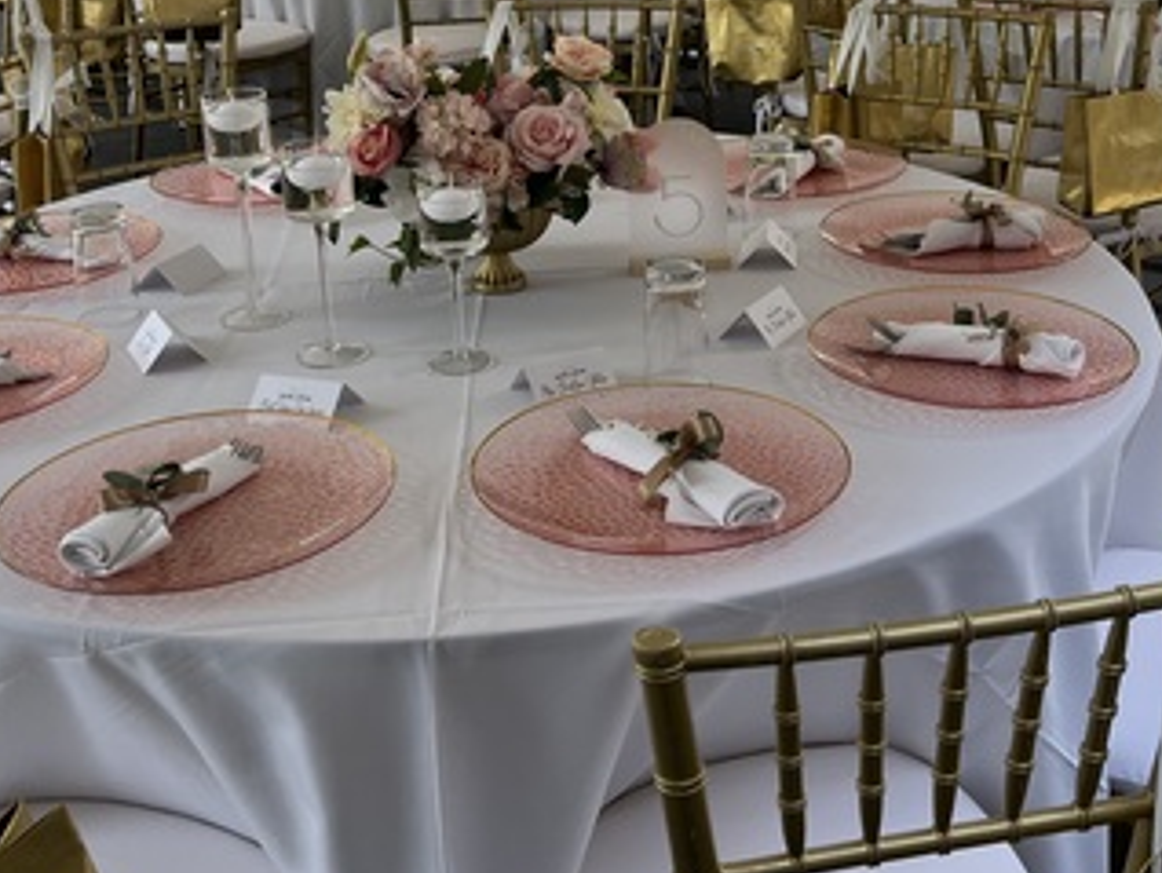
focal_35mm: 49
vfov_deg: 28.7
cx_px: 676
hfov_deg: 38.8
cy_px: 106
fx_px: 1646
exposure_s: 1/520
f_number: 1.6
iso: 50
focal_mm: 5.1
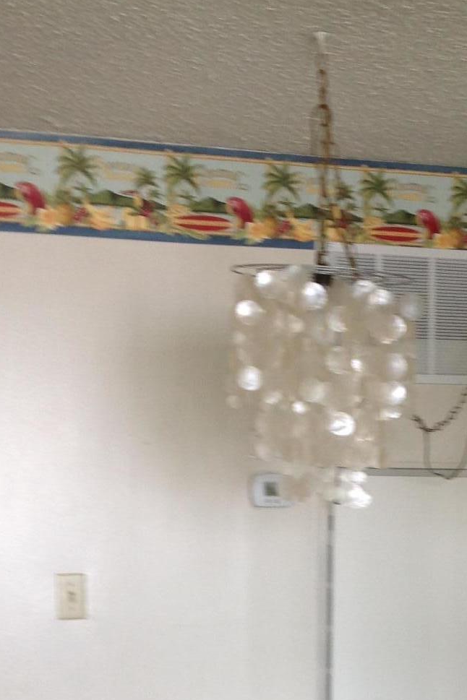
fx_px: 1459
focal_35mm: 75
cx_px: 325
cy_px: 634
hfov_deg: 18.1
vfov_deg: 26.1
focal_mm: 4.28
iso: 50
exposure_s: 1/17
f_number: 2.4
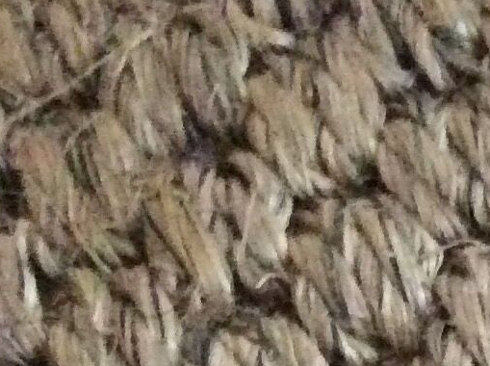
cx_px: 1111
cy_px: 714
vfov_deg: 8.6
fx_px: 2304
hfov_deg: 10.7
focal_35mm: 163
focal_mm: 3.3
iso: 400
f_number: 2.4
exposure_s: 1/17
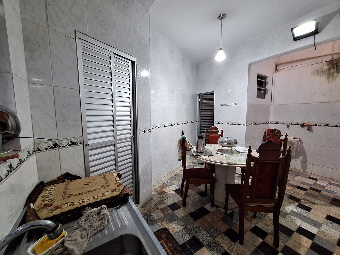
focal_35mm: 13
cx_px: 170
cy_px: 128
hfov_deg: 106.2
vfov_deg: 89.9
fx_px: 128
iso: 250
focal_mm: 1.74
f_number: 2.2
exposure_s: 1/24
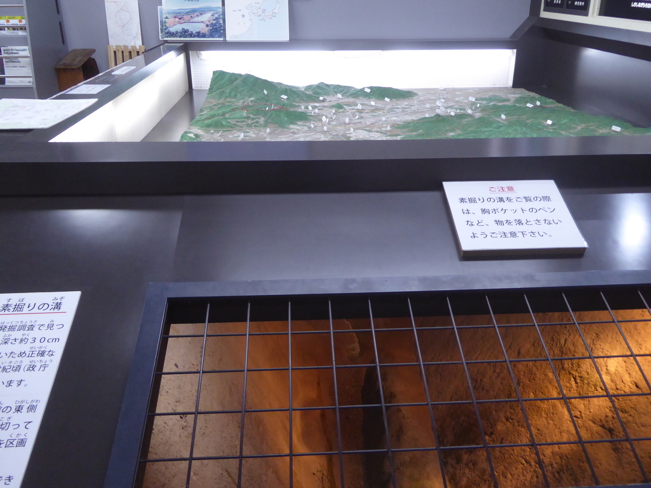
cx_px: 326
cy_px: 244
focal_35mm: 31
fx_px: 583
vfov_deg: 45.4
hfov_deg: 58.4
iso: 400
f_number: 3.5
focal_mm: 5.4
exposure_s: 1/40
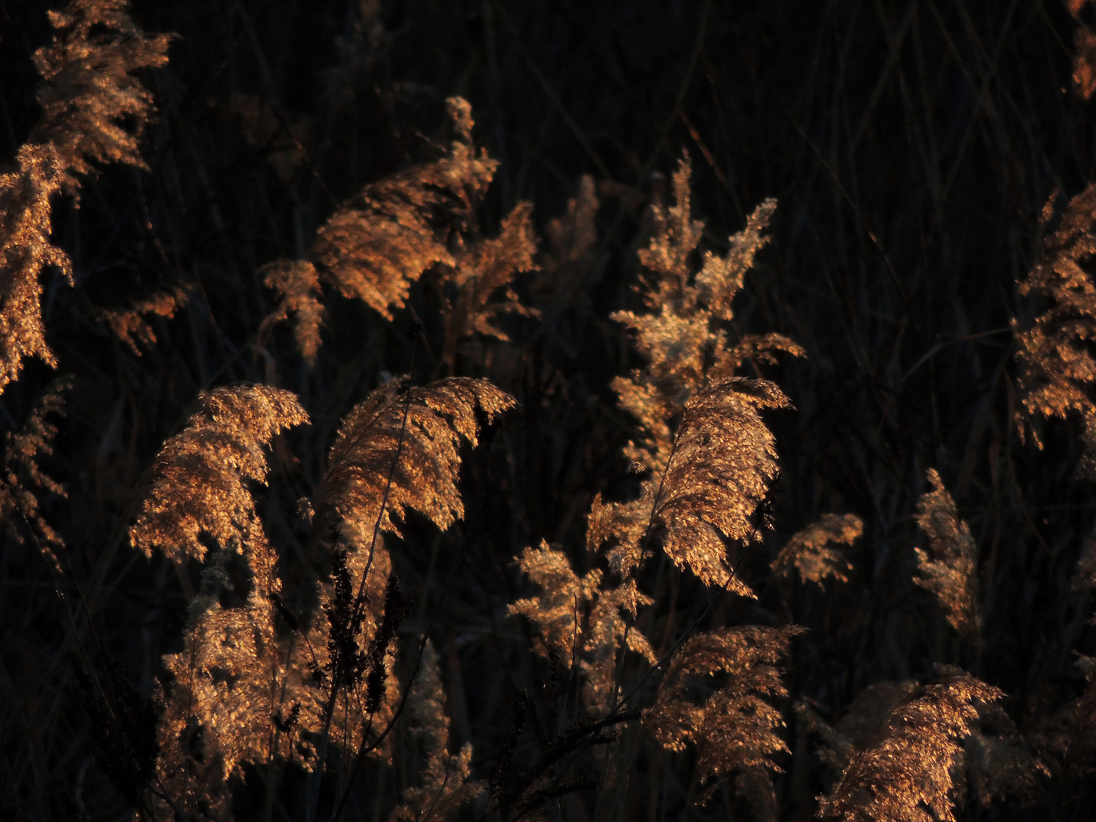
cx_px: 548
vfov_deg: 1.5
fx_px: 31662
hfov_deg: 2.0
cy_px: 411
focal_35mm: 1000
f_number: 5.9
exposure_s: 1/500
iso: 560
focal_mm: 180
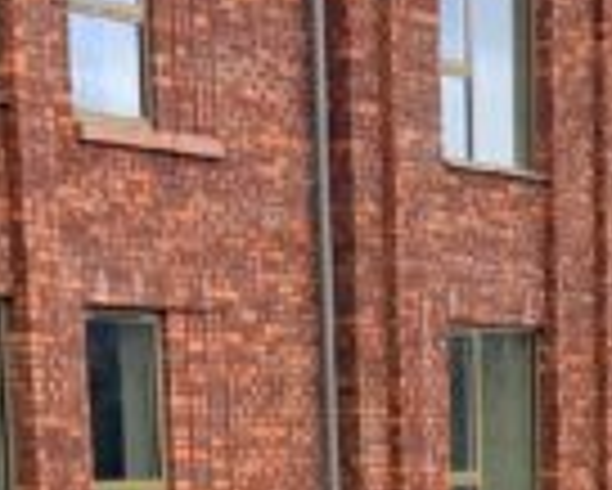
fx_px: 3190
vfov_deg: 8.1
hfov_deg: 10.9
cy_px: 1155
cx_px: 572
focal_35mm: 176
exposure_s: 1/992
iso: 100
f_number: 1.78
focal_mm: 6.76
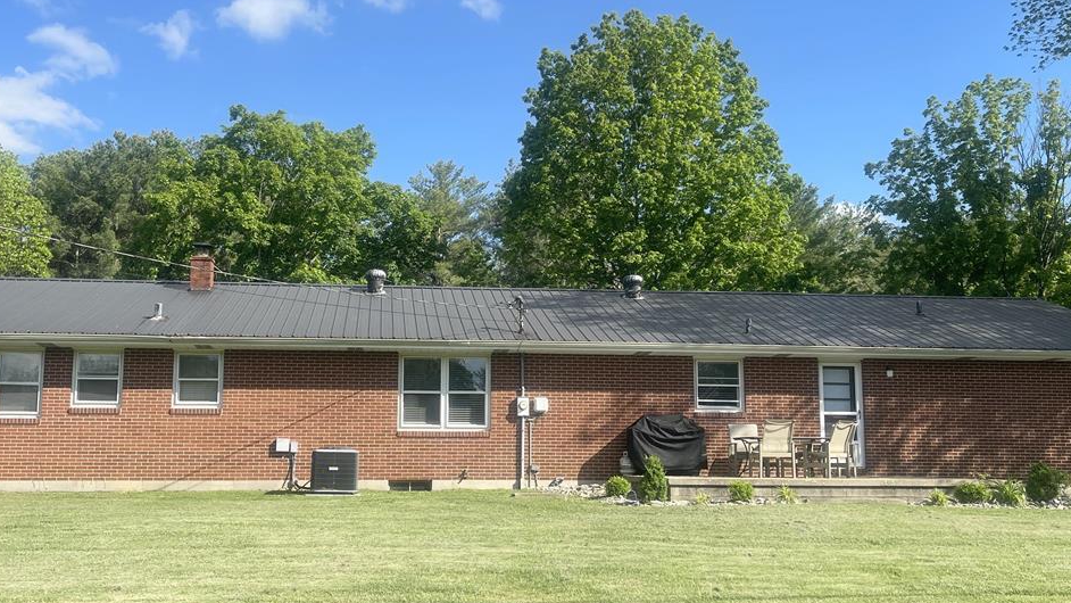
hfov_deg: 54.0
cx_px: 497
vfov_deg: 32.0
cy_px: 328
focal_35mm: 37
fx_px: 1051
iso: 32
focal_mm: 5.1
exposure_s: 1/2660
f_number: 1.6
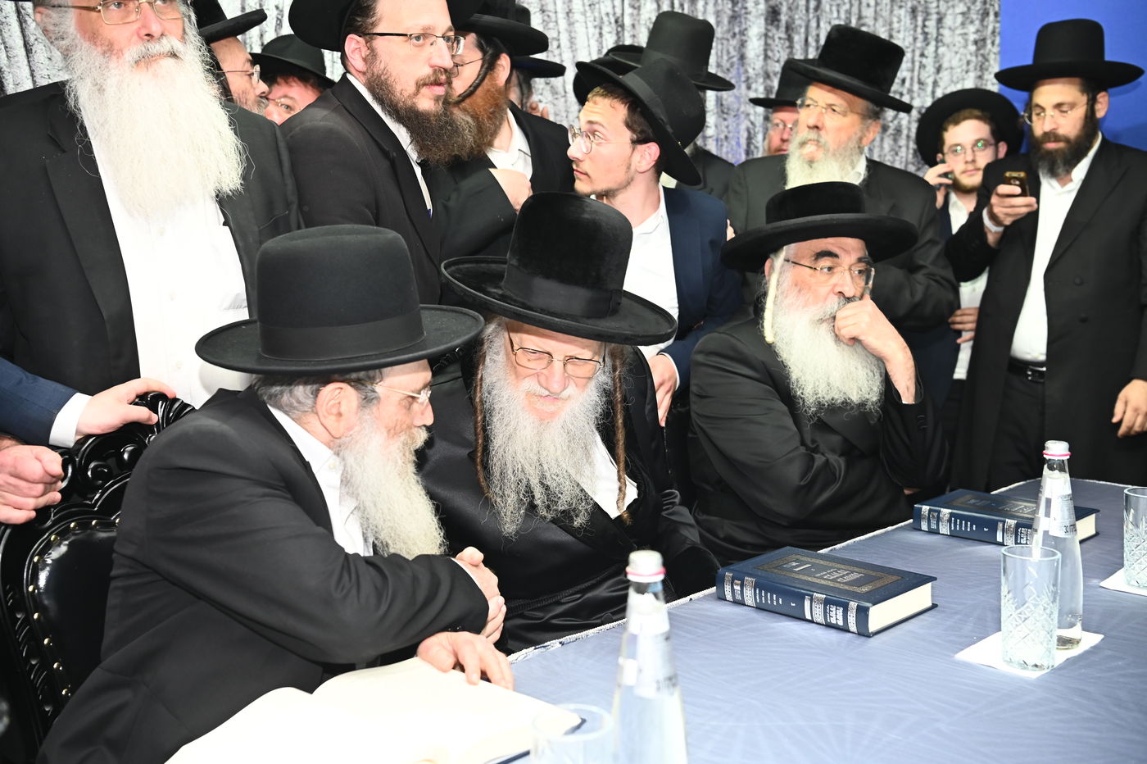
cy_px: 382
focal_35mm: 40
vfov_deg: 33.4
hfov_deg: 48.5
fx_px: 1274
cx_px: 574
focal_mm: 40
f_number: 4.5
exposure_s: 1/200
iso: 1250
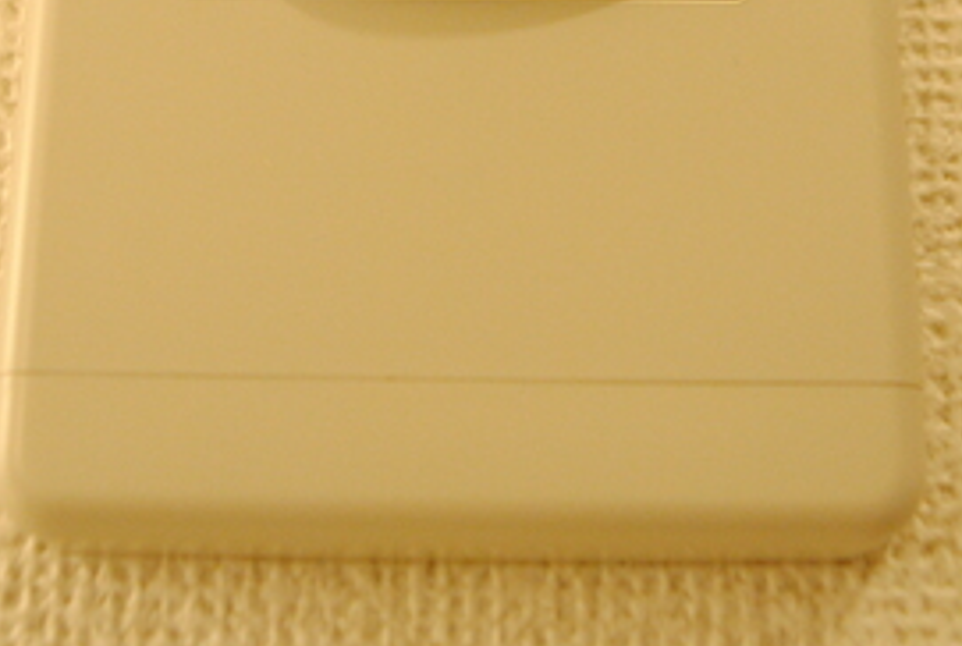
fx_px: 2464
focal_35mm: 92
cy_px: -92
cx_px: 447
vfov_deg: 14.5
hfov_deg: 22.1
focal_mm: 26
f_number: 4.2
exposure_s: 1/80
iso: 800
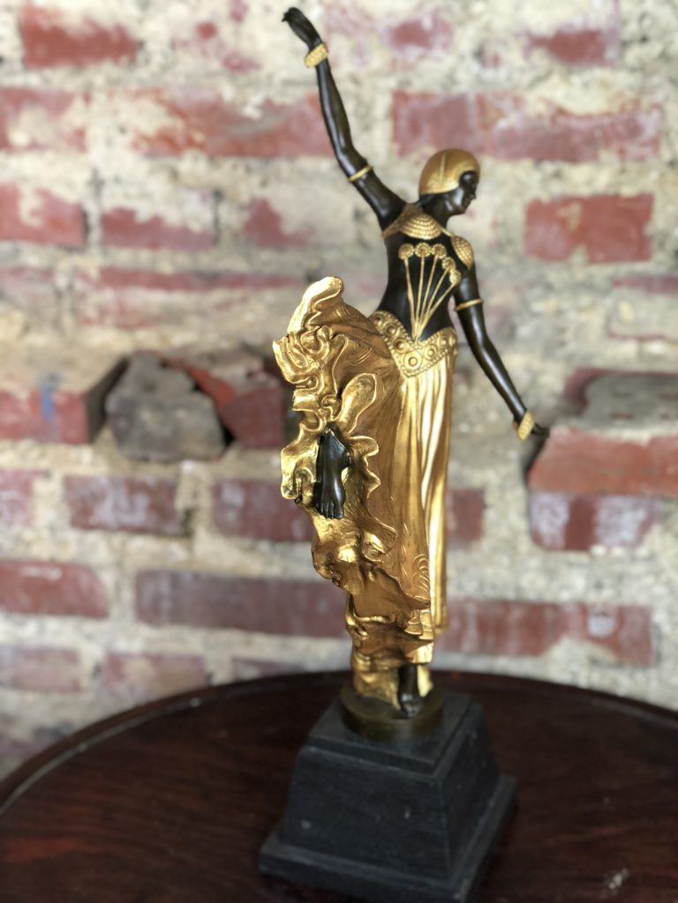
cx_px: 339
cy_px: 452
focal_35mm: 52
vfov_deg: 36.8
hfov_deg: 28.0
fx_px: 1358
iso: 80
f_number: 2.4
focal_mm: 6
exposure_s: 1/50
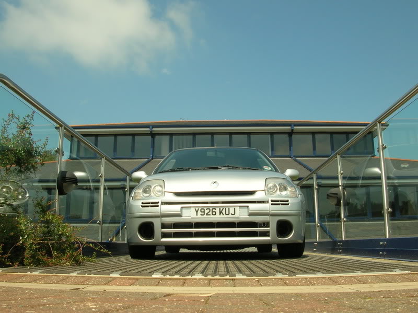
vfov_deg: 40.7
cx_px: 209
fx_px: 422
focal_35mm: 35
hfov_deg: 52.7
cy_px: 156
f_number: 5.6
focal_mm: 5.8
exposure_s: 1/310
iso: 50
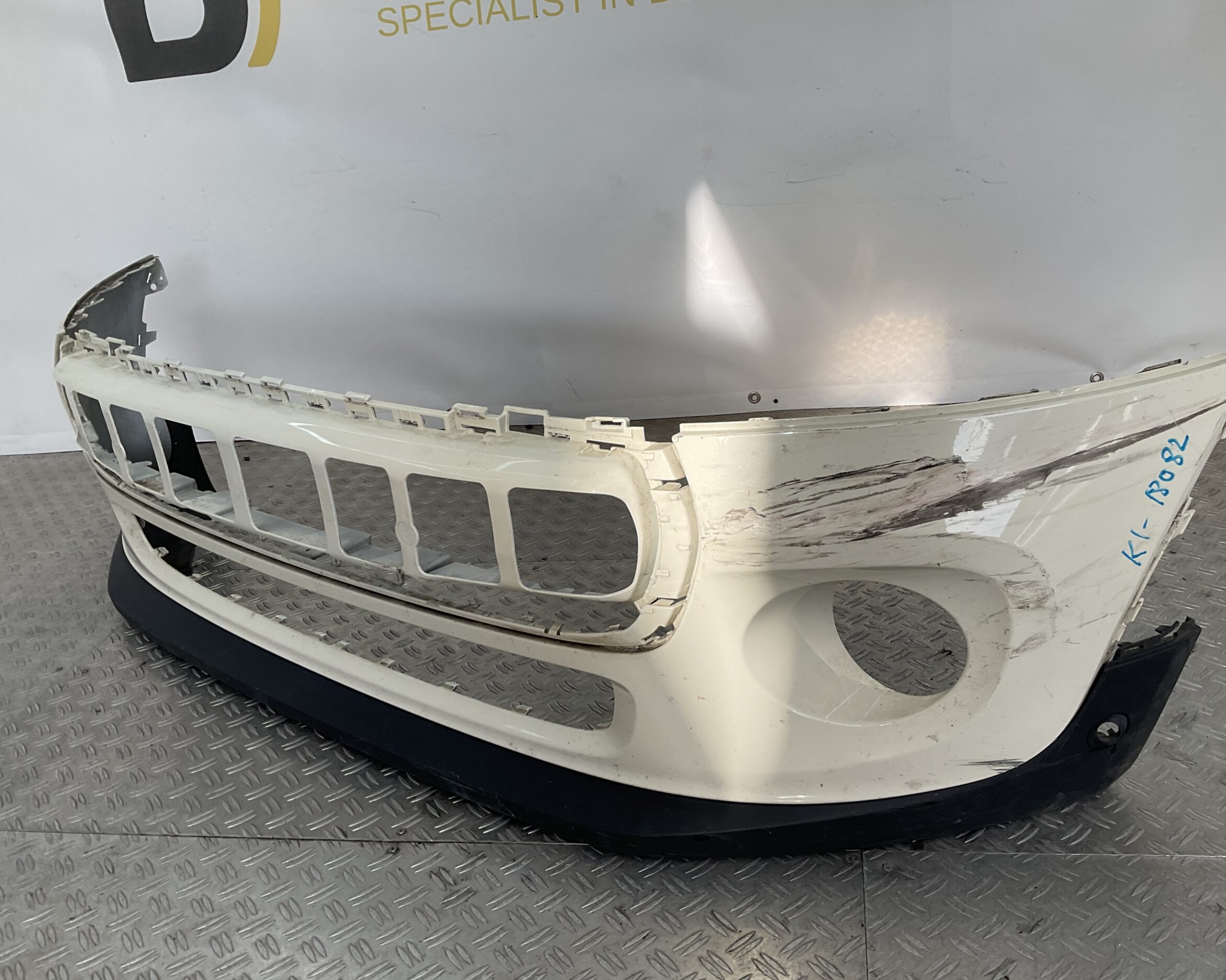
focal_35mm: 31
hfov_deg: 57.2
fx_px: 1125
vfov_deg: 47.1
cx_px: 641
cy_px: 488
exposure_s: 1/500
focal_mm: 3
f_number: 1.8
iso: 16
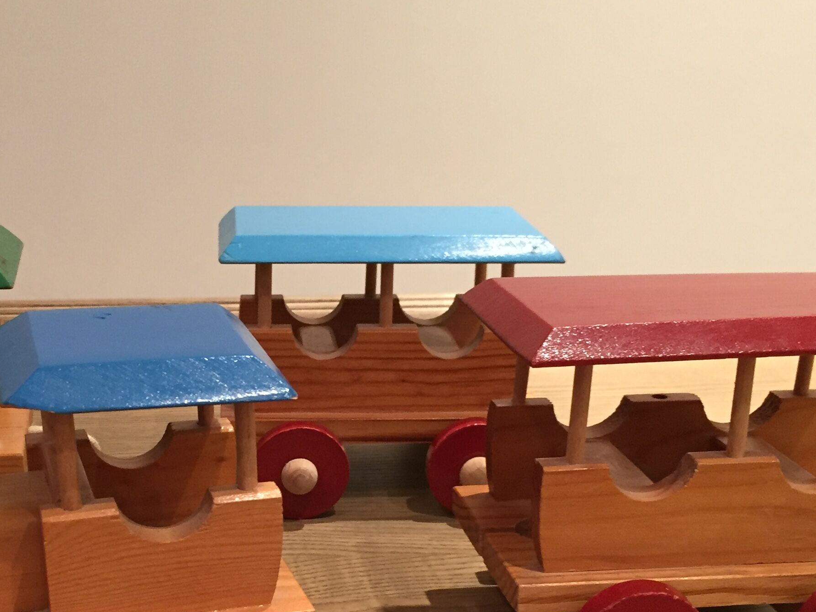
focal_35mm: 53
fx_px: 1249
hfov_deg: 35.8
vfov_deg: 27.1
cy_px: 460
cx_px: 278
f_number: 2.2
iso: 200
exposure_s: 1/33
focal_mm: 4.15
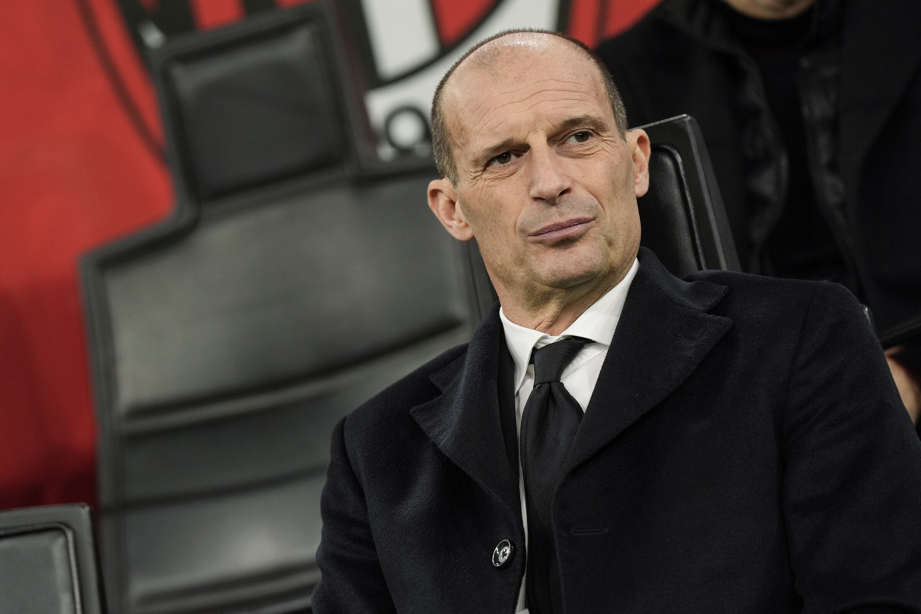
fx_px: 5116
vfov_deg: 6.9
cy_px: 307
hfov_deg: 10.3
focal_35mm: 200
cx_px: 460
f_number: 3.5
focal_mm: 200
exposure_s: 1/800
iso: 2000
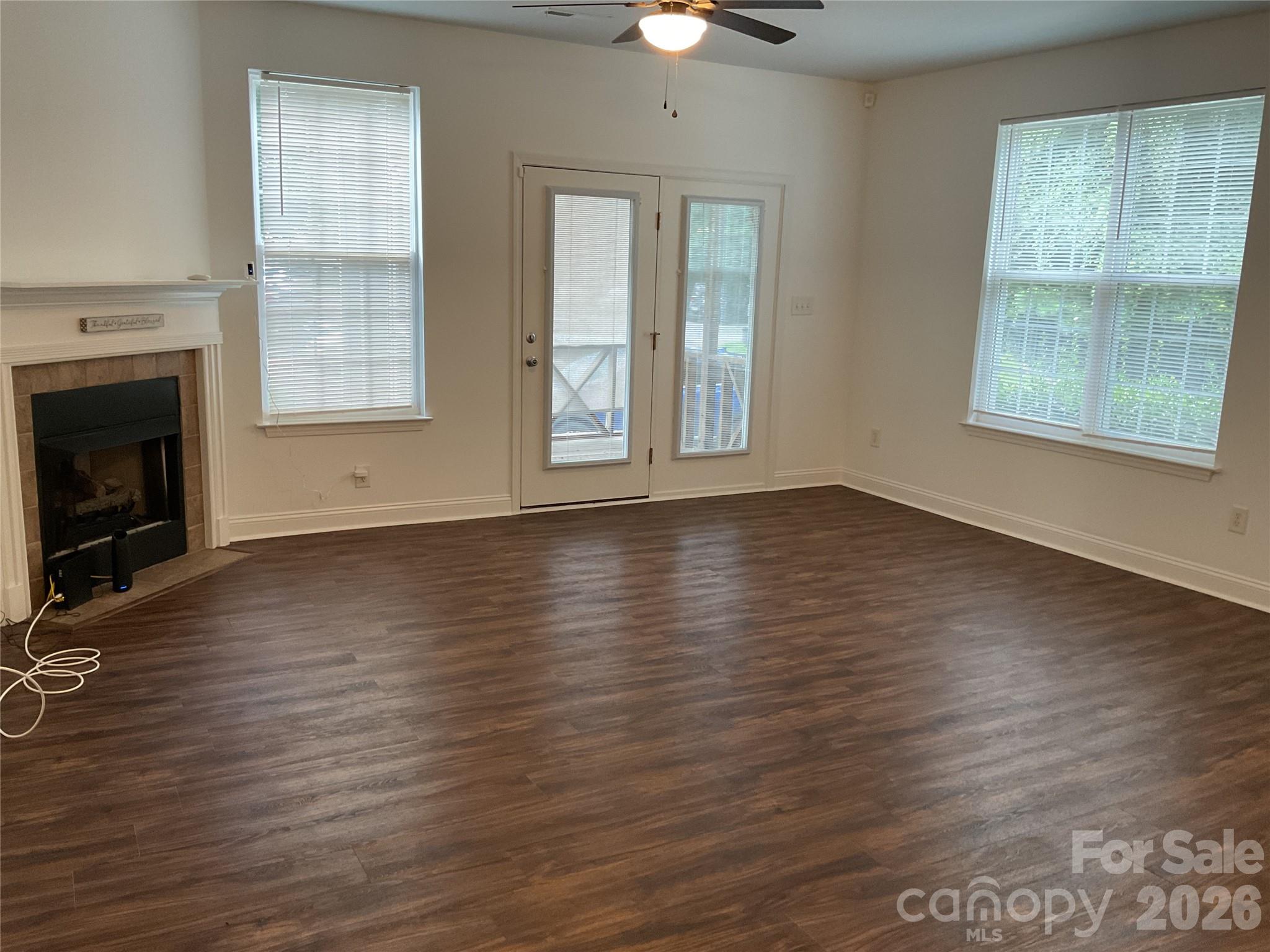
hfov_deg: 61.7
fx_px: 1064
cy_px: 476
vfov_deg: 48.2
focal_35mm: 29
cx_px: 635
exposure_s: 1/60
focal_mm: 3
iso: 100
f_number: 1.8
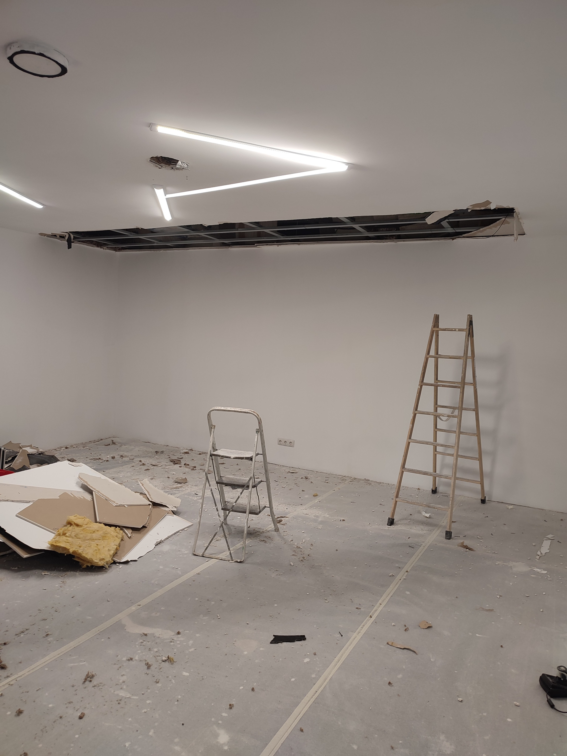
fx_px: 546
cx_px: 284
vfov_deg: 69.4
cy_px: 378
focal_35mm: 25
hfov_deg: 54.9
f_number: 1.9
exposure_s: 1/50
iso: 159
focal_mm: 6.04
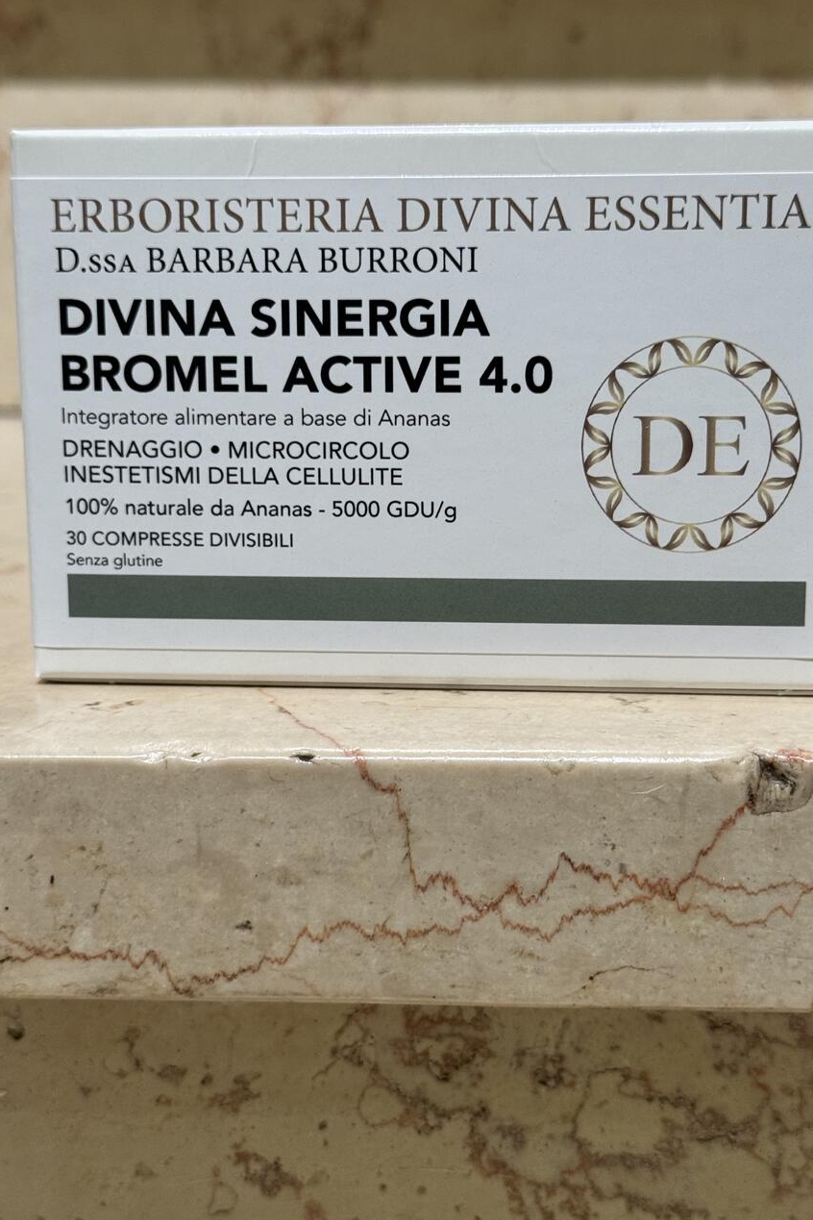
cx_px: 423
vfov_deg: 33.9
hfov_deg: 23.0
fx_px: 1998
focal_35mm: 59
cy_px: 609
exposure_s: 1/100
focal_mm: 6.76
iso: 100
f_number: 1.78
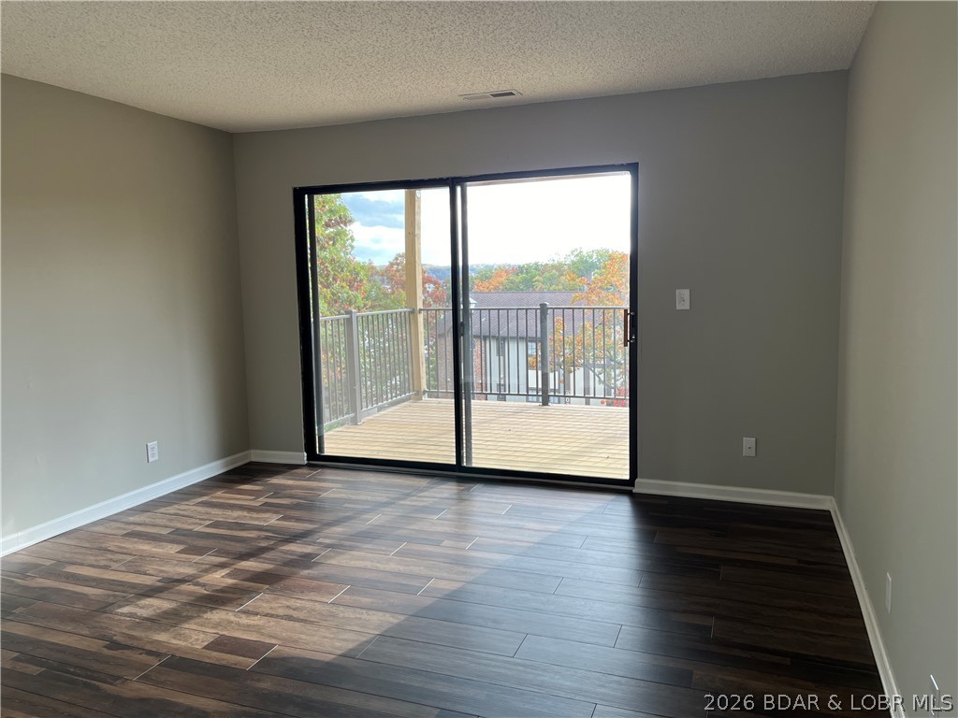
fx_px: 720
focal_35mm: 26
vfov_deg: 53.1
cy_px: 359
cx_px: 479
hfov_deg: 67.3
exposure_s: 1/120
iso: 32
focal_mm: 5.1
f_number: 1.6
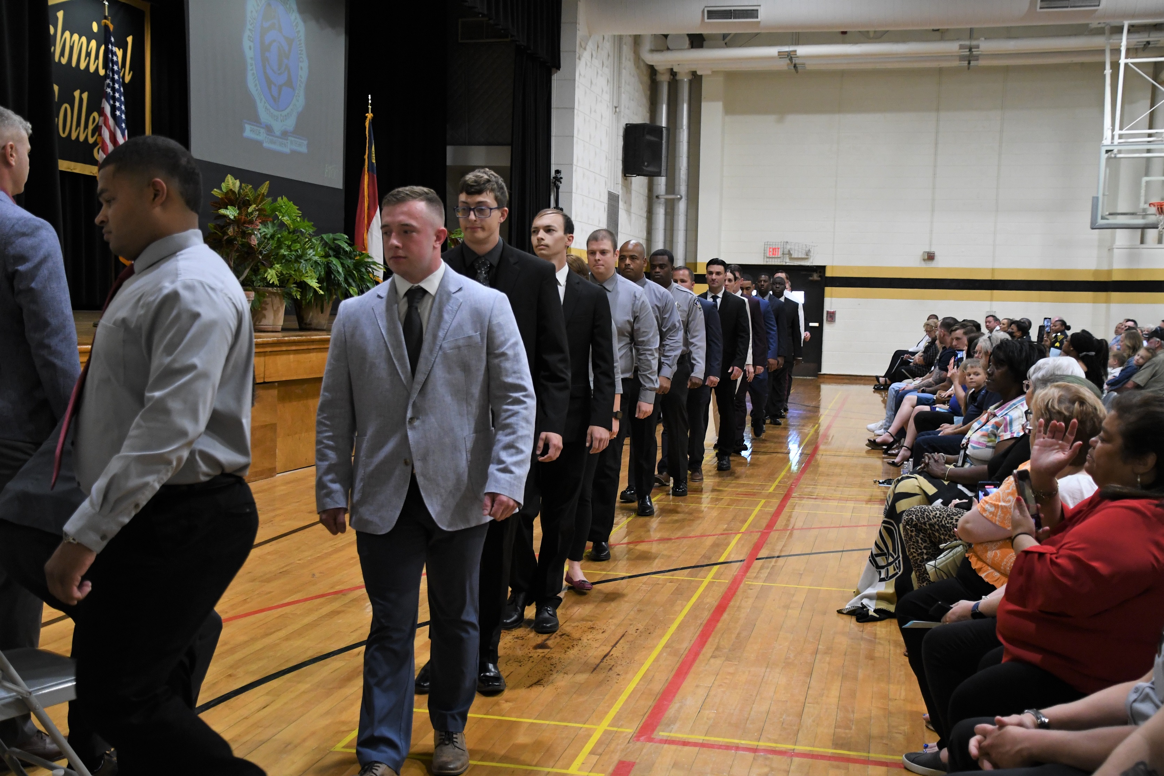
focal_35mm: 42
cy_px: 388
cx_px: 582
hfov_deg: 46.4
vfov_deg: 31.9
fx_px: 1358
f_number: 4
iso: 2000
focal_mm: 28
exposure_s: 1/320
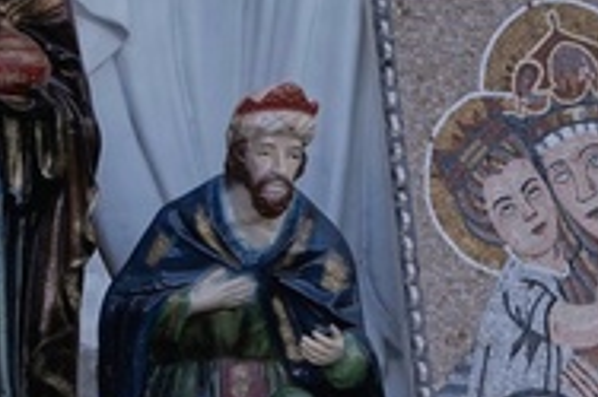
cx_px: -267
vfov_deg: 2.4
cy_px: -405
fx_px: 9327
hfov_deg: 3.7
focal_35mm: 562
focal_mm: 103
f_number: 4.5
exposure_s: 1/640
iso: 400
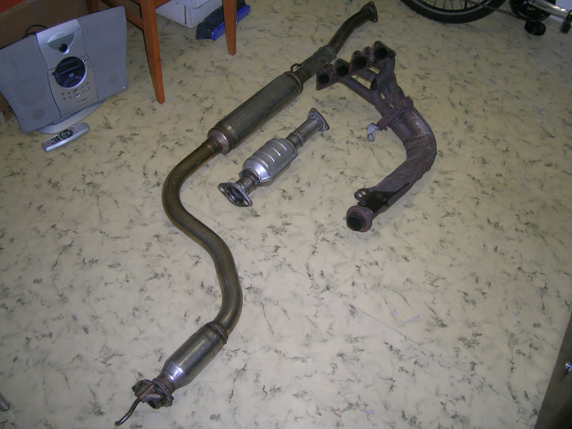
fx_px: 578
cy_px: 214
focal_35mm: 35
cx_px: 286
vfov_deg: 40.7
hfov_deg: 52.6
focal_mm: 5.4
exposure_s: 1/60.1
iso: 60
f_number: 2.8
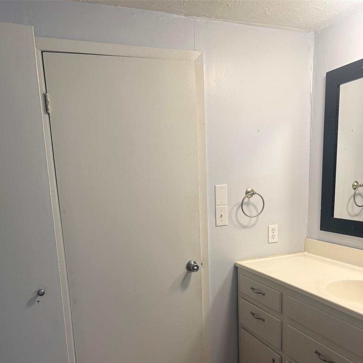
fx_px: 344
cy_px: 248
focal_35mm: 29
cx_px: 181
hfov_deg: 55.6
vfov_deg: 54.3
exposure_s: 1/60
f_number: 1.78
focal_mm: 6.76
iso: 160
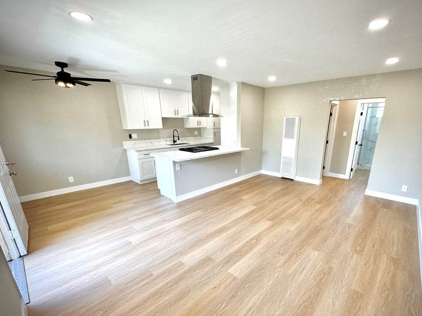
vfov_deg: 77.8
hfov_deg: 94.0
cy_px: 178
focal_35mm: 16
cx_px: 238
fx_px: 195
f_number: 2.2
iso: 125
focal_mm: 2.22
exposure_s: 1/120
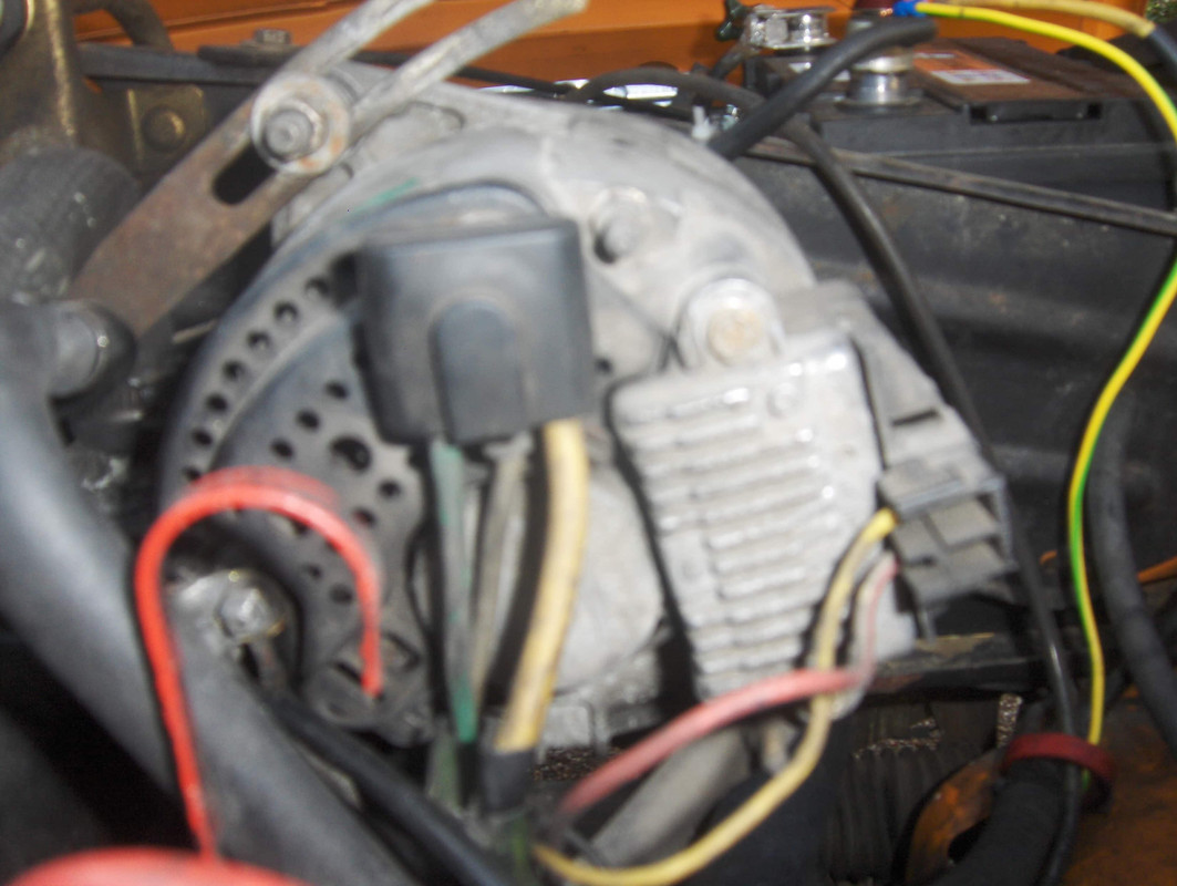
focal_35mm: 35
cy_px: 443
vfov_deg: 40.8
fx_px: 1192
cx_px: 588
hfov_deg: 52.6
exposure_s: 1/60
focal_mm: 7.5
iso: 100
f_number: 5.5
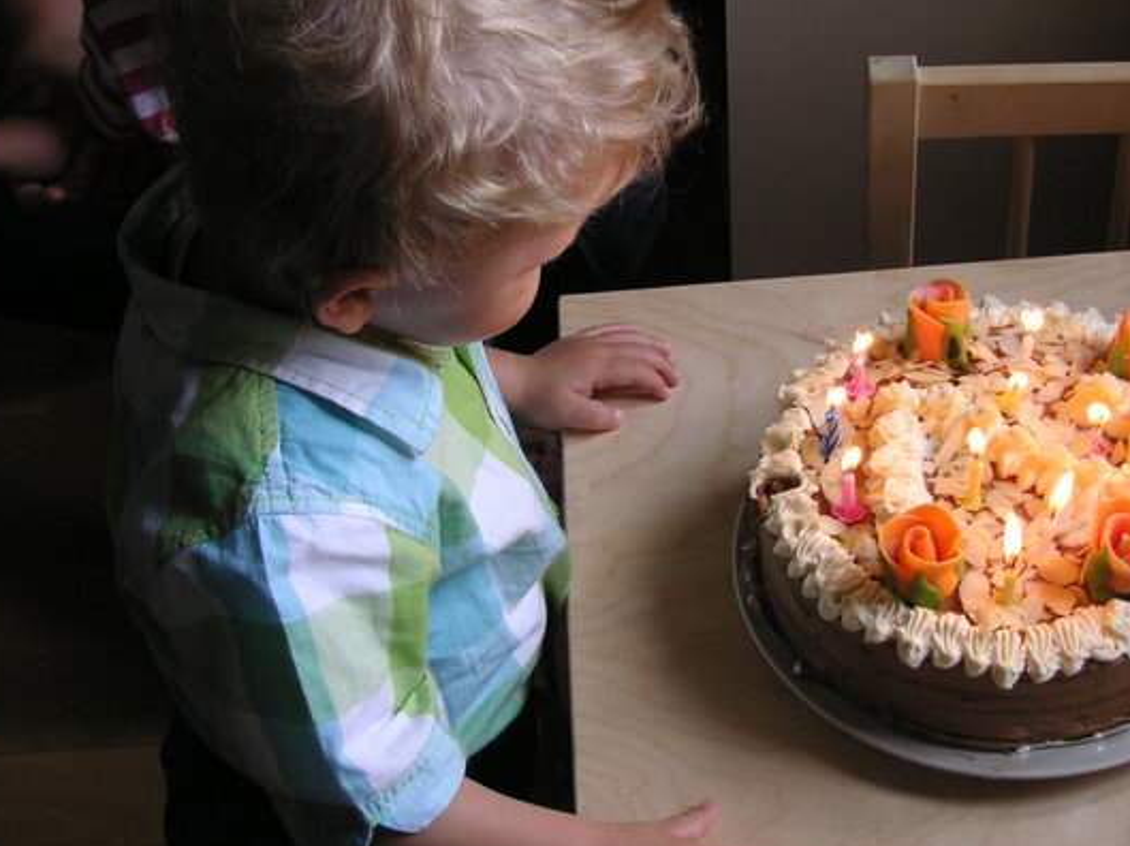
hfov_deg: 34.2
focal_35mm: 56
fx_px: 1827
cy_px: 350
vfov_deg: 26.0
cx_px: 688
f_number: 2.8
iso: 50
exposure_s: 1/45
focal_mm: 6.1
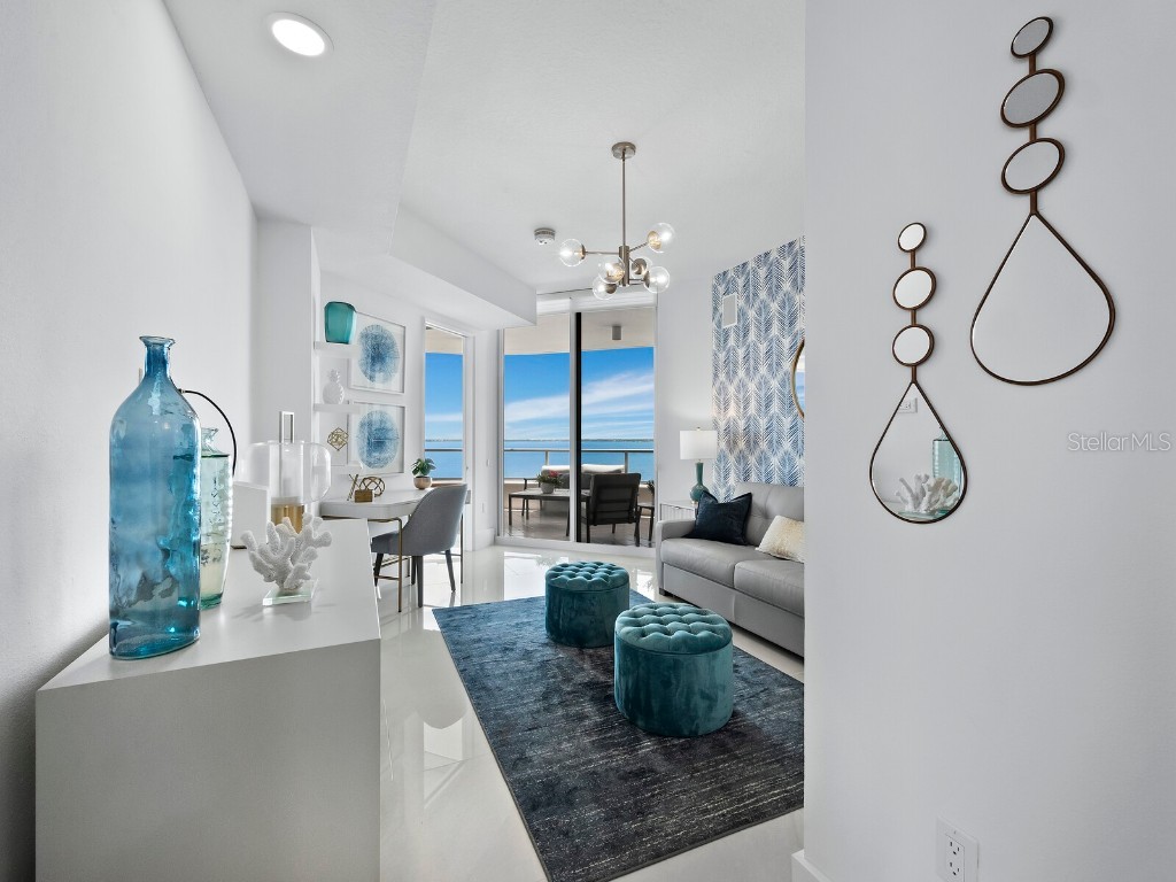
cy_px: 441
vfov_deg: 85.7
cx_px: 588
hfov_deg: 102.1
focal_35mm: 14
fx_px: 476
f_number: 11
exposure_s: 1/13
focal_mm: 7
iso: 400
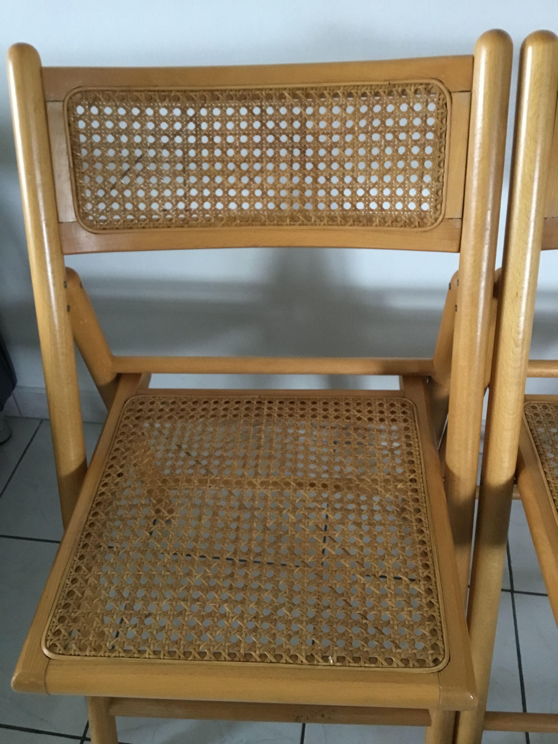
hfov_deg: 45.4
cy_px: 372
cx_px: 279
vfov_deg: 58.4
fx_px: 666
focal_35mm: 31
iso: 200
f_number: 2.4
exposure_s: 1/33
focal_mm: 3.3
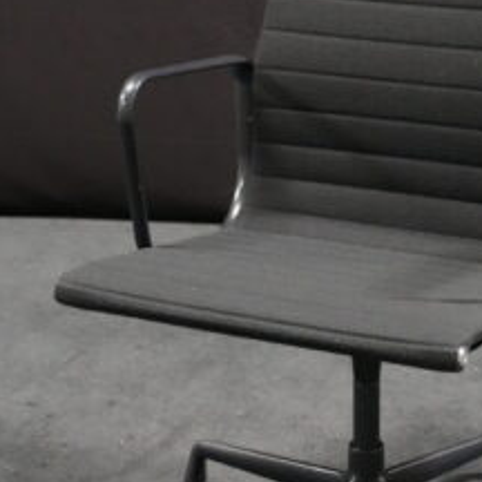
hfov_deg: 16.6
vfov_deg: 16.7
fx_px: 1638
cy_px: 308
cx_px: 362
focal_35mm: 104
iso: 12800
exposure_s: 1/25
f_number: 4
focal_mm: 44
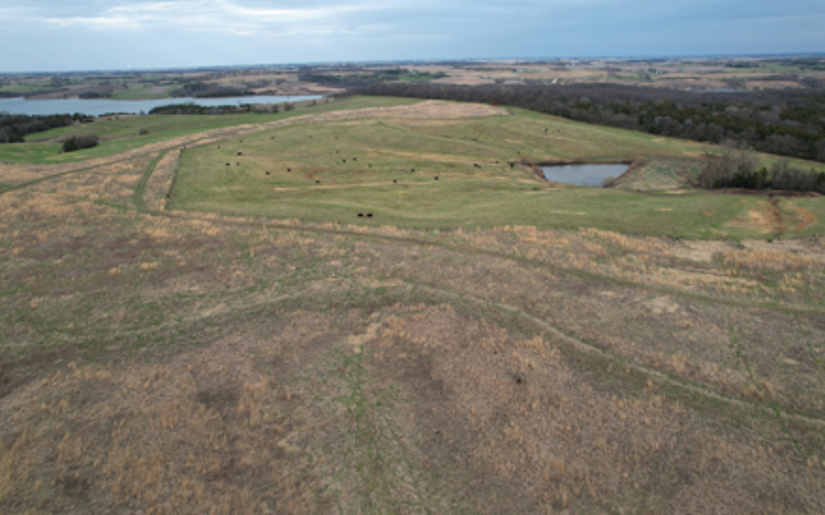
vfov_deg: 52.9
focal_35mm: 23
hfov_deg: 77.2
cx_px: 421
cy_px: 248
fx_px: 517
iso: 100
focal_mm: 8.38
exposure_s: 1/500
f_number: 2.8
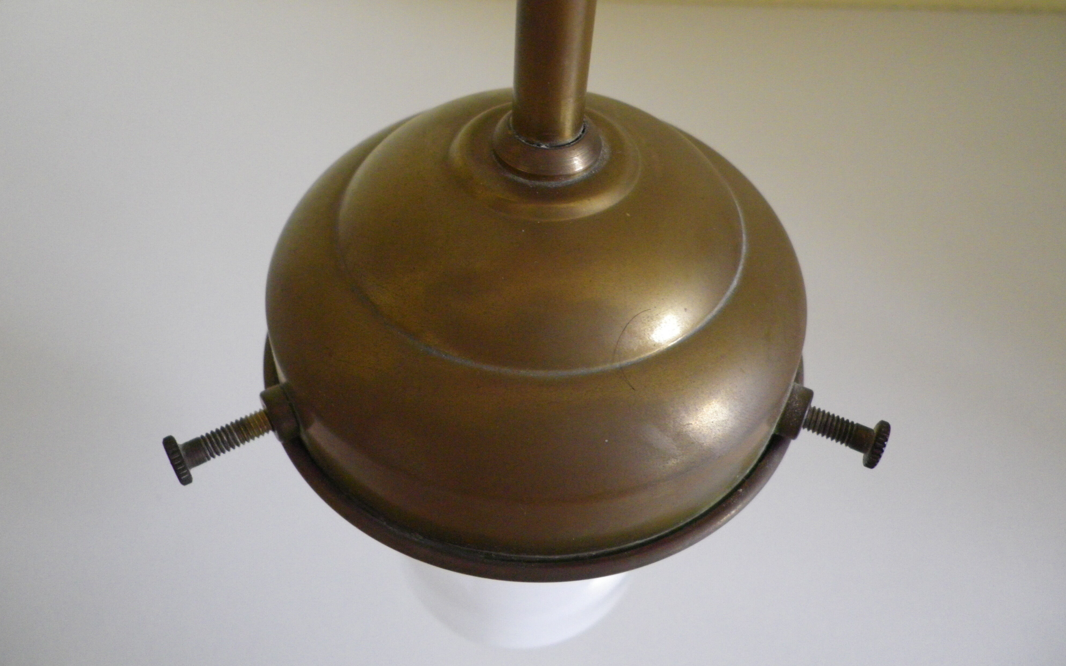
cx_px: 538
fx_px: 872
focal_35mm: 30
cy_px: 296
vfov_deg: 41.8
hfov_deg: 62.9
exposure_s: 1/60
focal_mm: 4.9
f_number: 2.6
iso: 320
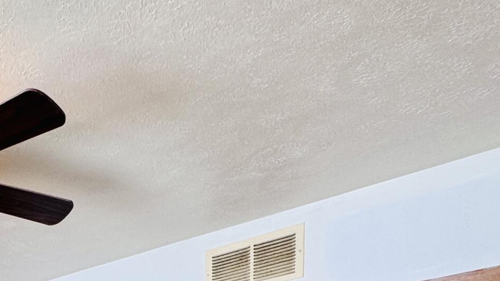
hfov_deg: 38.4
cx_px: 8
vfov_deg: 17.4
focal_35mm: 48
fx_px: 636
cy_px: 570
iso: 125
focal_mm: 2.22
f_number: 2.2
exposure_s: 1/120
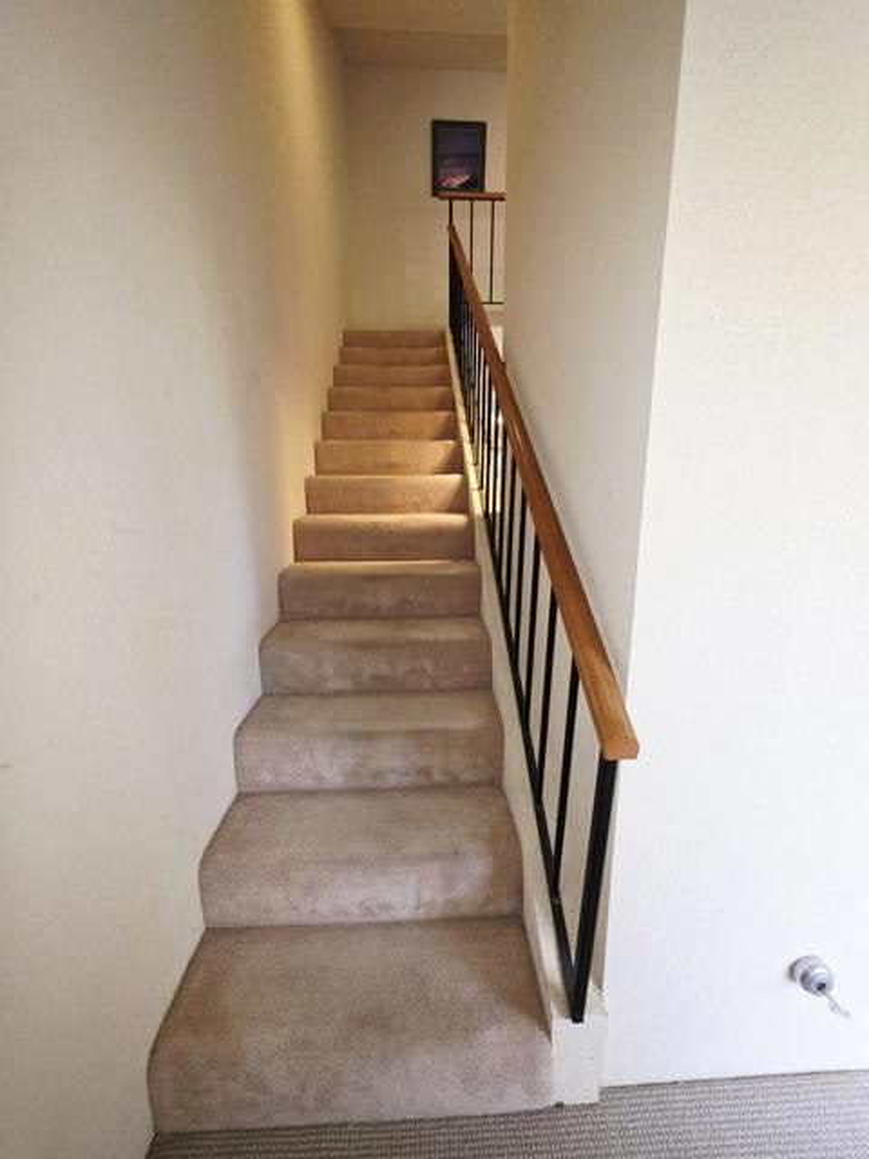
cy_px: 580
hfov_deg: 89.9
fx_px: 435
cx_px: 434
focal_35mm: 13
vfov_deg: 106.2
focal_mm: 2.2
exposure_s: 1/60.2
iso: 160
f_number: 1.9
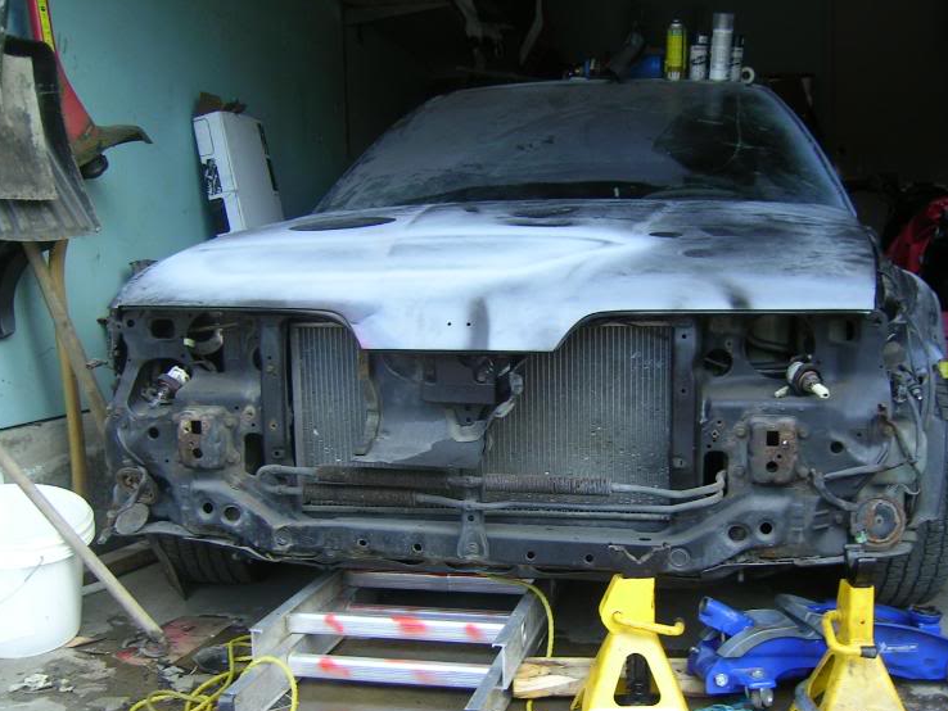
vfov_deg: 36.8
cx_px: 507
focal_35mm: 39
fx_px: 1068
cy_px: 375
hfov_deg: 47.8
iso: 50
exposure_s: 1/58.8
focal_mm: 5.6
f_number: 2.8
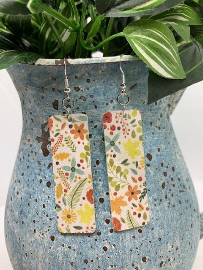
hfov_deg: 53.1
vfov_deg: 67.3
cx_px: 102
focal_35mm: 26
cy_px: 135
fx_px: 203
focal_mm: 4.25
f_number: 1.8
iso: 40
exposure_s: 1/120
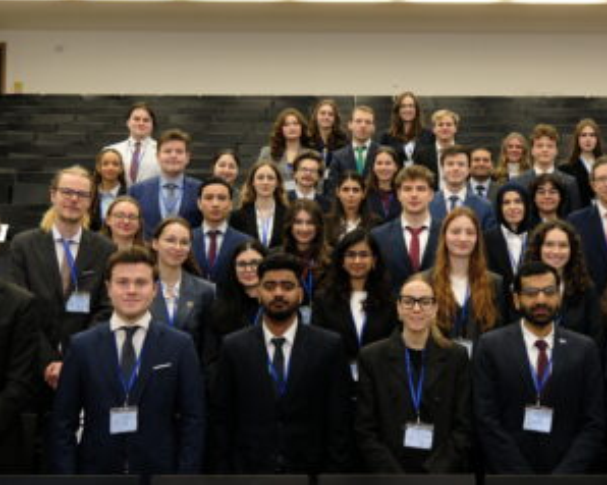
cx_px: 389
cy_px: 218
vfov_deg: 24.6
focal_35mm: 62
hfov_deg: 30.3
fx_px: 1113
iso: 800
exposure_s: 1/40
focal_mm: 27.5
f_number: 4
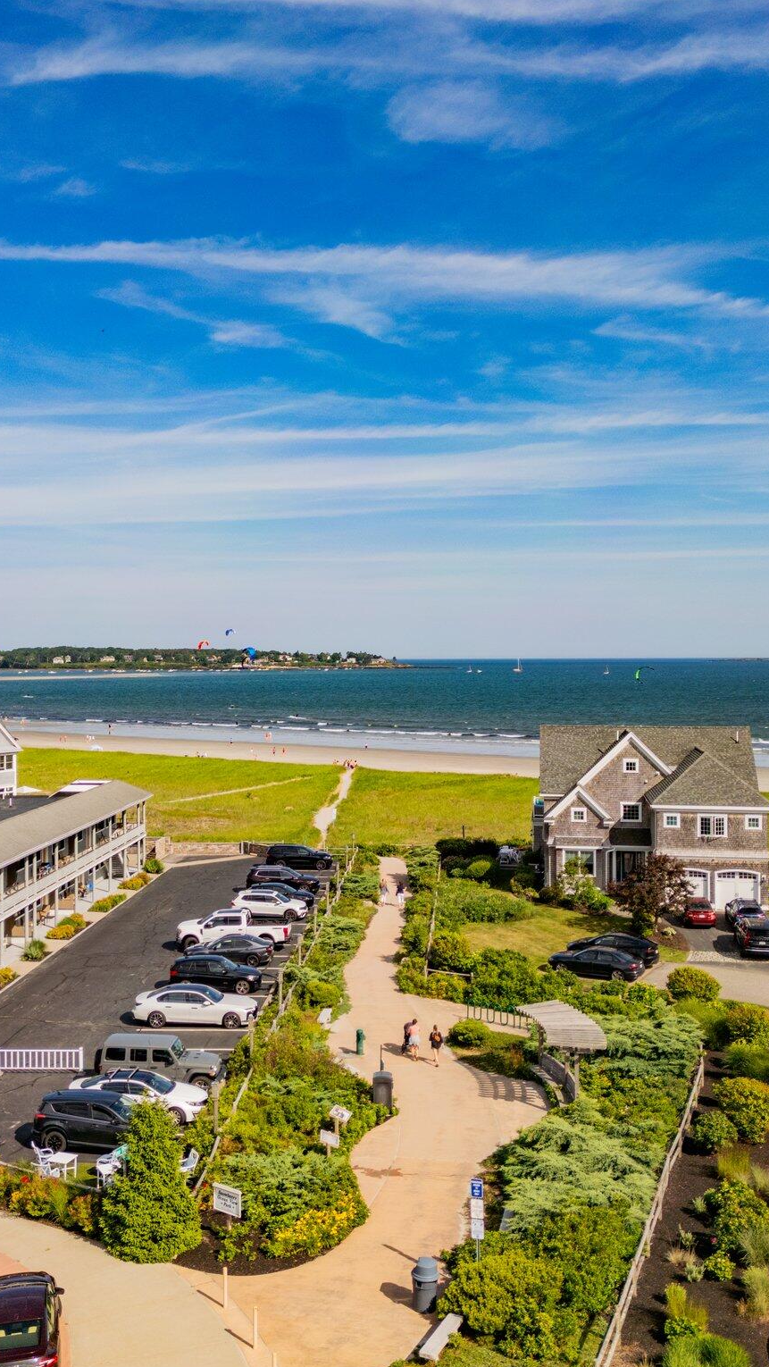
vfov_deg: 56.6
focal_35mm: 35
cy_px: 685
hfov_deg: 33.7
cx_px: 347
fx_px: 1268
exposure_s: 1/4000
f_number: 1.7
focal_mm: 6.72
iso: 100
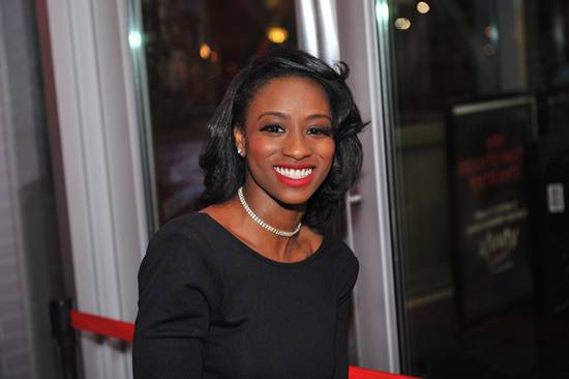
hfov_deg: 28.9
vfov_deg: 19.4
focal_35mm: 70
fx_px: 1106
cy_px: 190
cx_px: 284
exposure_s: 1/100
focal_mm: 70
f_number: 4.5
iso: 1250
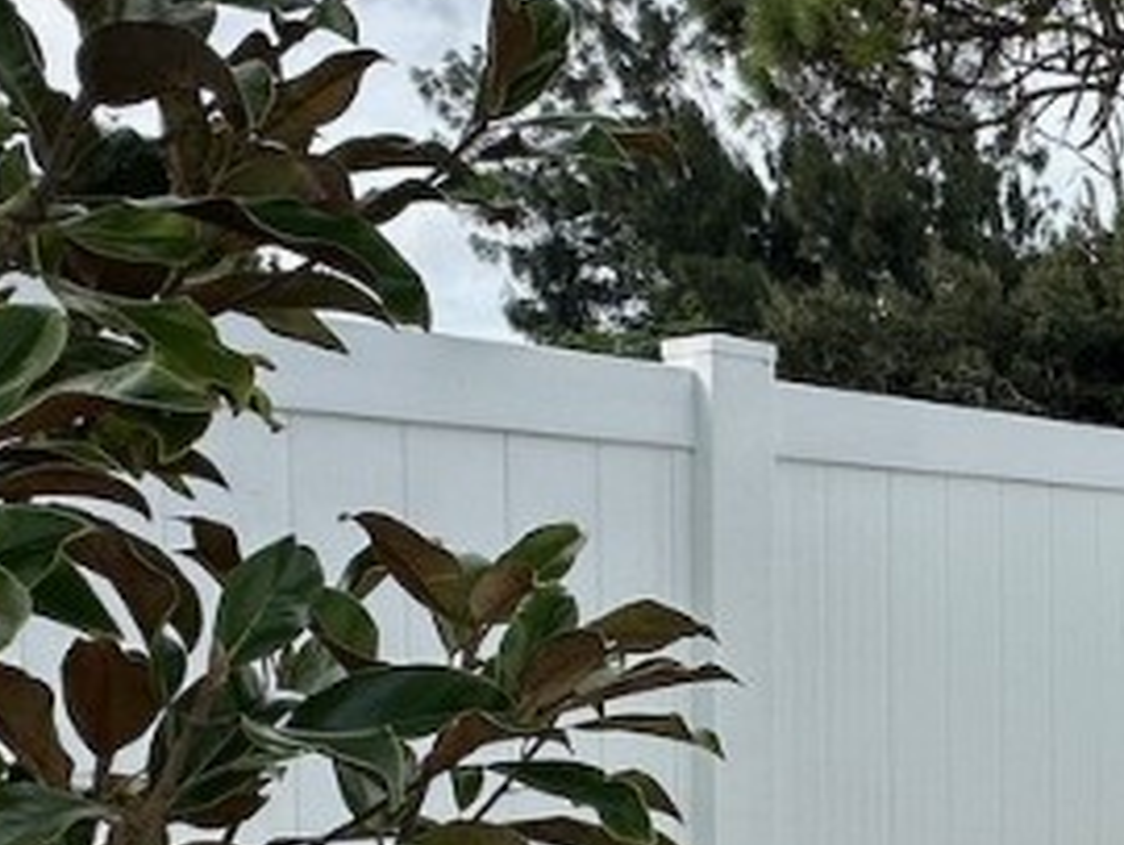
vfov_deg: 27.1
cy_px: 666
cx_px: 1536
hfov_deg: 28.3
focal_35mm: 53
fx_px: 1722
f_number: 2.2
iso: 50
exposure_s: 1/1247
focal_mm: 2.22
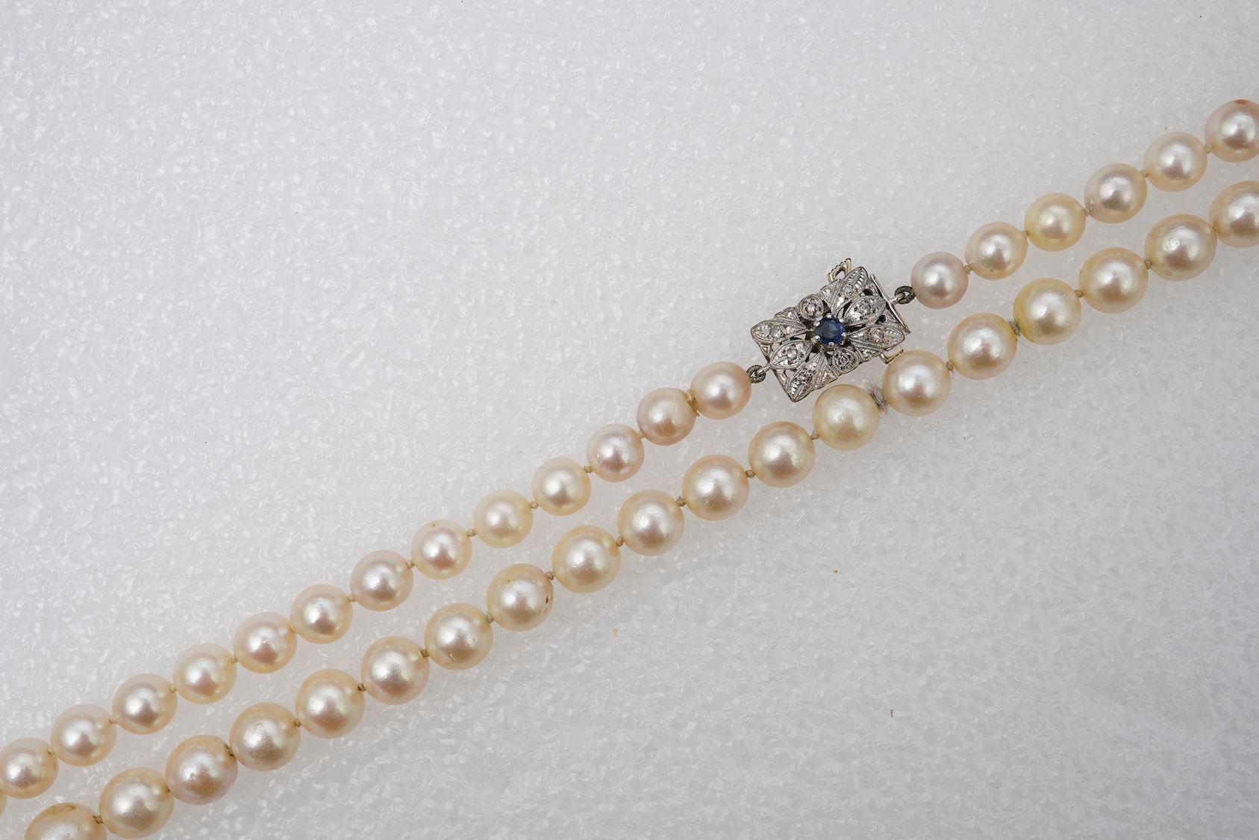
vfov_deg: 29.9
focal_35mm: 45
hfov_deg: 43.6
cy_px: 420
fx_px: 1574
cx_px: 630
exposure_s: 1/125
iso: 400
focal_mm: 30
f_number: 18
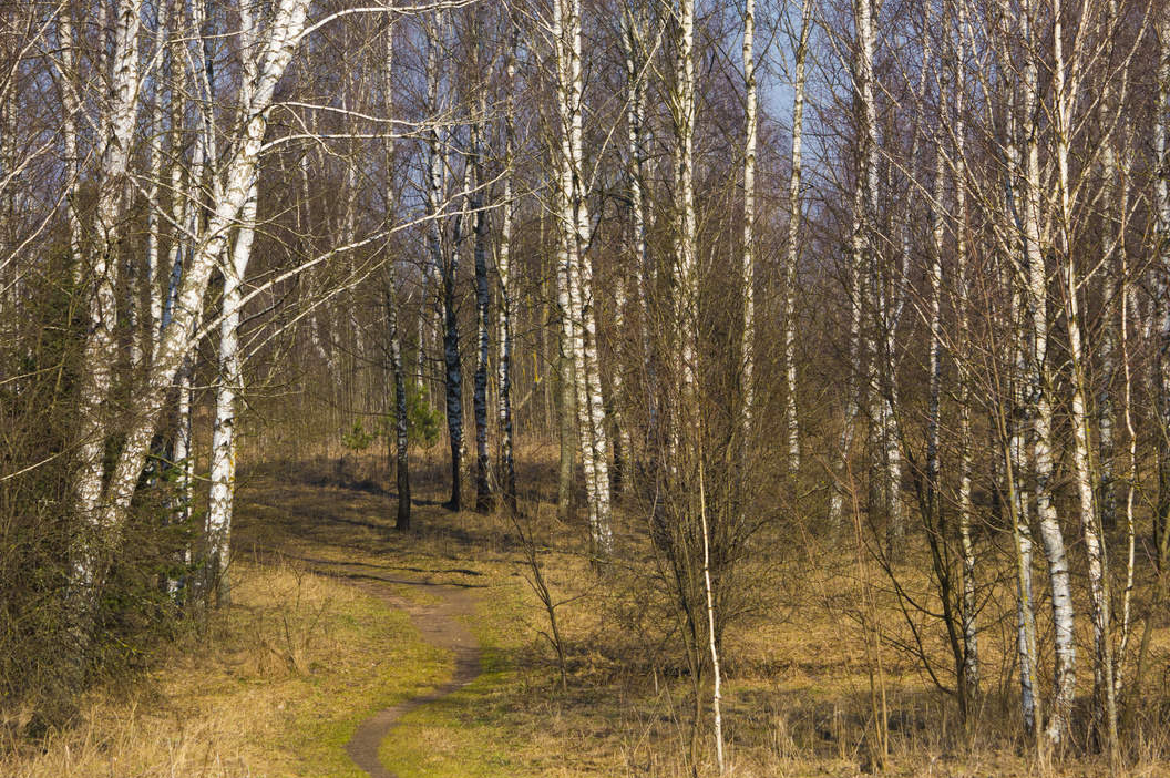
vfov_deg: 8.0
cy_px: 332
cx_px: 554
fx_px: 5552
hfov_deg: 12.0
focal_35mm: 171
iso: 200
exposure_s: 1/640
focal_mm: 86
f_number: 8
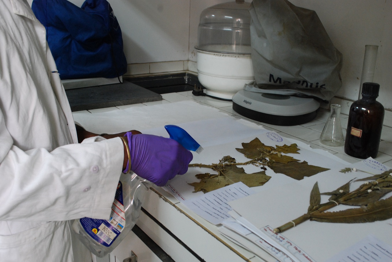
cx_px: 196
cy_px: 131
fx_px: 393
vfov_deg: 37.0
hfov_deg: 53.1
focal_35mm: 36
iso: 800
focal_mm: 24
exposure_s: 1/10
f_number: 7.1
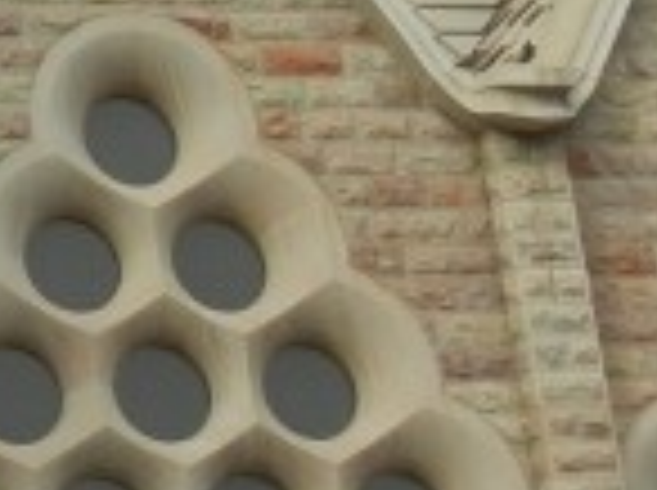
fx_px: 3998
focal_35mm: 211
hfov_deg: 9.2
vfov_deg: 6.9
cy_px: -225
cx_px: -202
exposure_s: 1/602
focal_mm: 5.4
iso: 160
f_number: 3.5
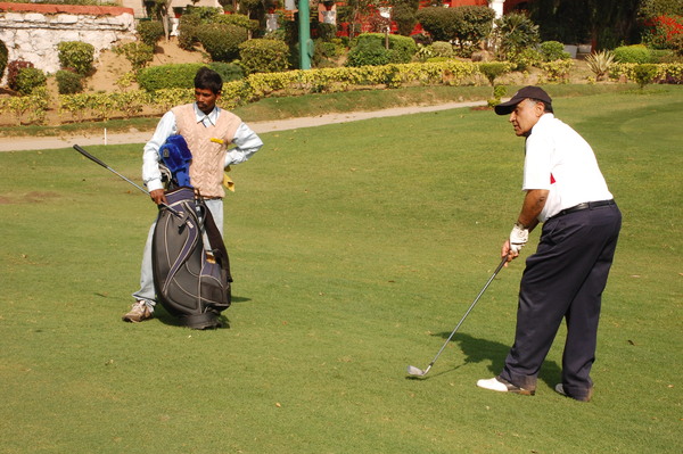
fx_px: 1365
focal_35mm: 72
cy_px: 227
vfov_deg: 18.9
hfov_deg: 28.1
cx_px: 342
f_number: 14
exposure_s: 1/200
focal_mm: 48
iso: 400
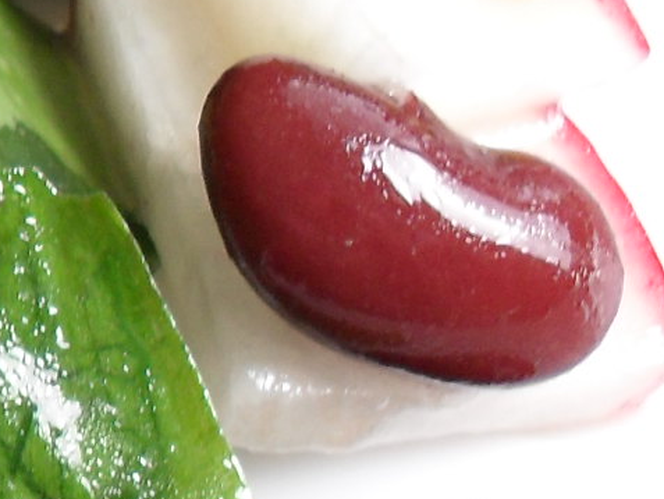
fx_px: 3127
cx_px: -646
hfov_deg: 11.1
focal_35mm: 163
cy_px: -82
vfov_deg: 9.0
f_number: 2.8
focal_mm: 6.3
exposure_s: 1/30
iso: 80
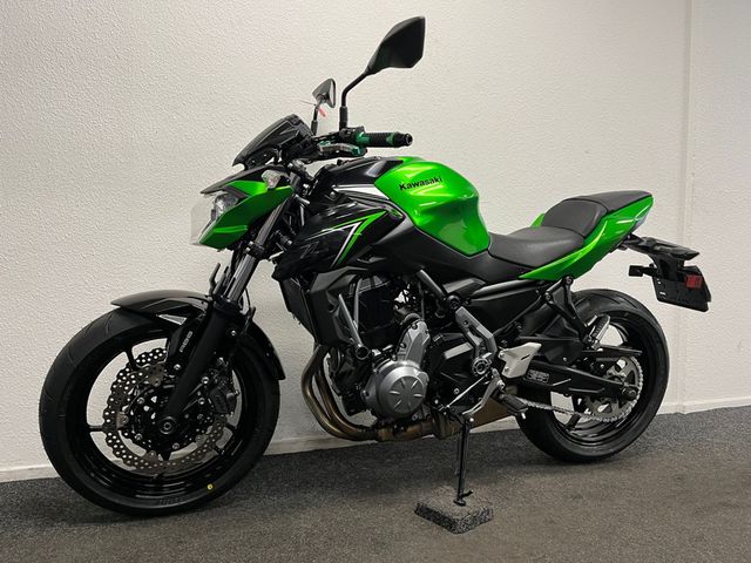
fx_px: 564
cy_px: 282
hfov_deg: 67.3
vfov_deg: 53.1
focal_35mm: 26
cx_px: 376
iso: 80
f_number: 1.6
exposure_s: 1/50
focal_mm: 5.1
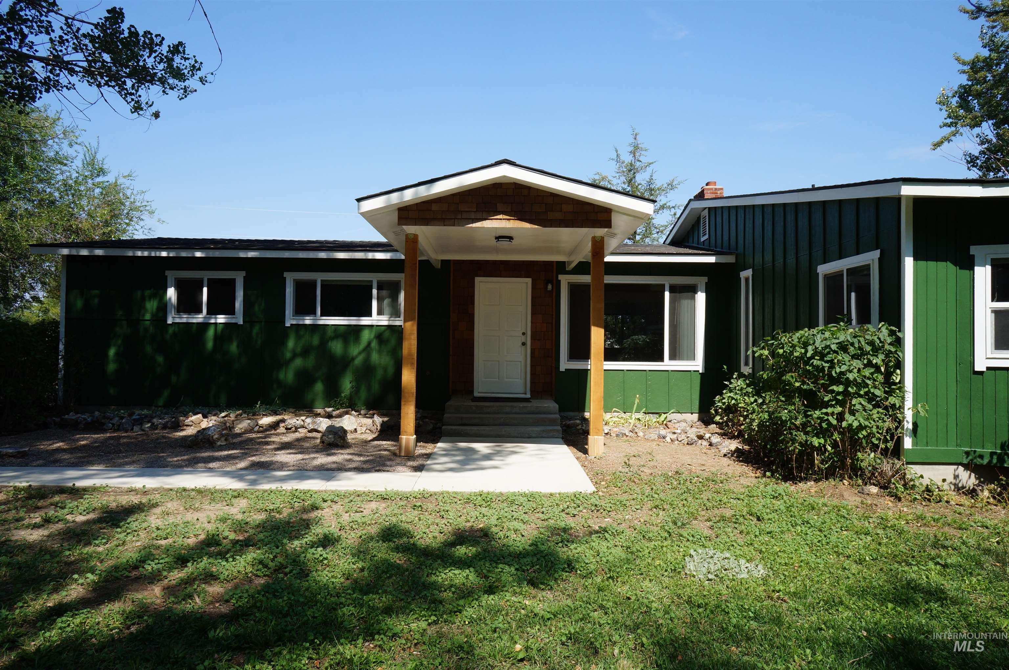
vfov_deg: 53.0
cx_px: 504
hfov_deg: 73.8
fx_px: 672
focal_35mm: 24
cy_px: 335
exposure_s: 1/200
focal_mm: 16
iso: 200
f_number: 13
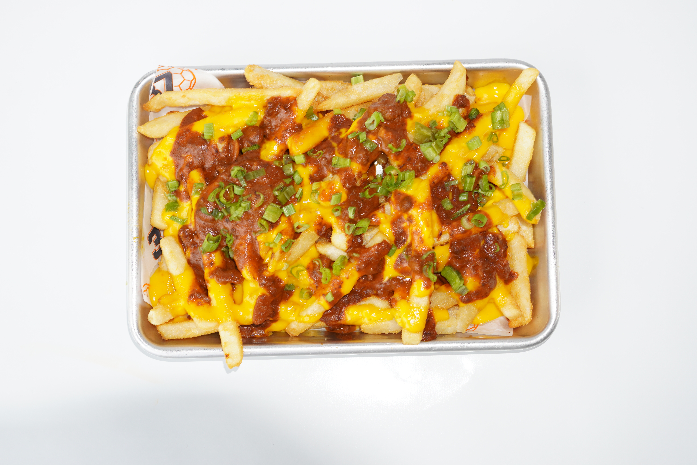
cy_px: 232
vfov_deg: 25.8
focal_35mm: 52
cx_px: 348
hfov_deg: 37.9
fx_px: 1016
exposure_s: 1/40
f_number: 5.6
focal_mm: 35
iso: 160
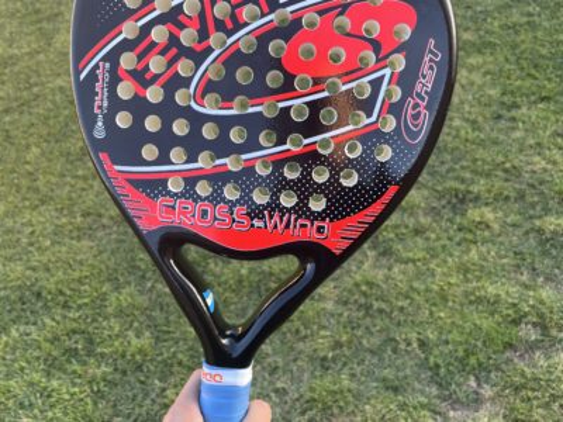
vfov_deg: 53.1
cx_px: 282
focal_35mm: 26
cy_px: 211
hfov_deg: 67.3
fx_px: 423
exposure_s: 1/122
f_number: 1.6
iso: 32
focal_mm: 5.1
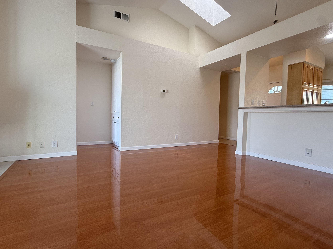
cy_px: 123
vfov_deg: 74.7
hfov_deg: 90.6
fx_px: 164
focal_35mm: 17
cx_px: 147
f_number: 2.2
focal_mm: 2.22
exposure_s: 1/120
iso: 80
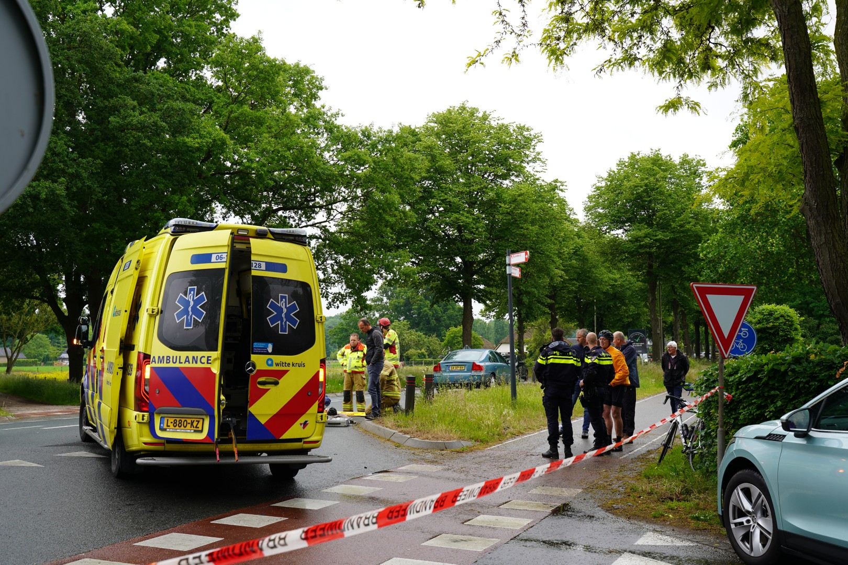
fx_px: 966
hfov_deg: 47.4
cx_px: 424
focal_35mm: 41
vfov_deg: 32.6
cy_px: 282
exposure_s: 1/80
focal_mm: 41
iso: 100
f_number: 5.6
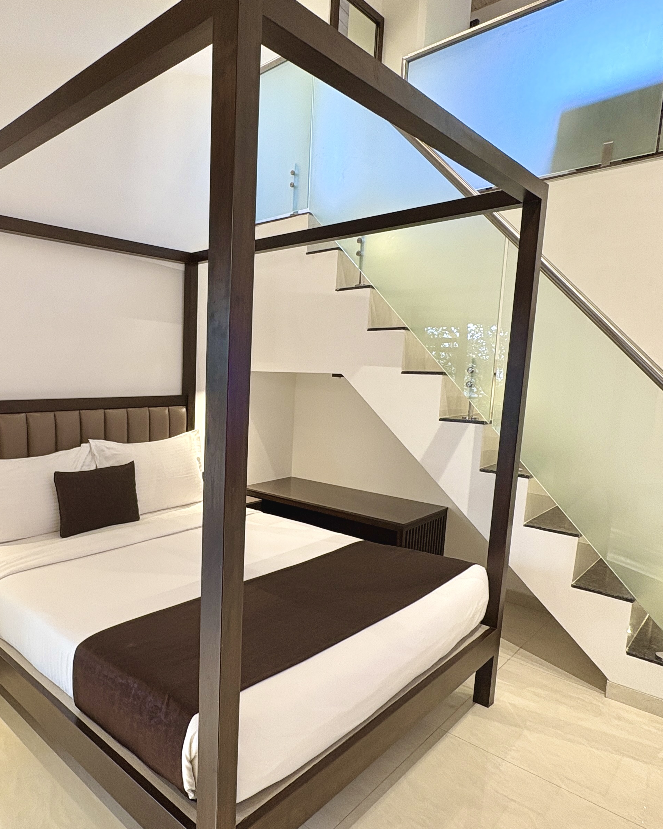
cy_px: 448
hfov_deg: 58.6
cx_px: 190
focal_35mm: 23
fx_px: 564
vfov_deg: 72.5
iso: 125
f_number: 2.2
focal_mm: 2.22
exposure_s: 1/50
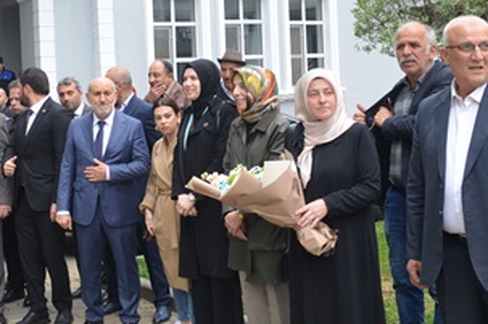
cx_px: 140
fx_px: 771
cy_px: 114
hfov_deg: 34.6
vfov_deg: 23.6
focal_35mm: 57
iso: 400
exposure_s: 1/125
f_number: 5.6
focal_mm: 18
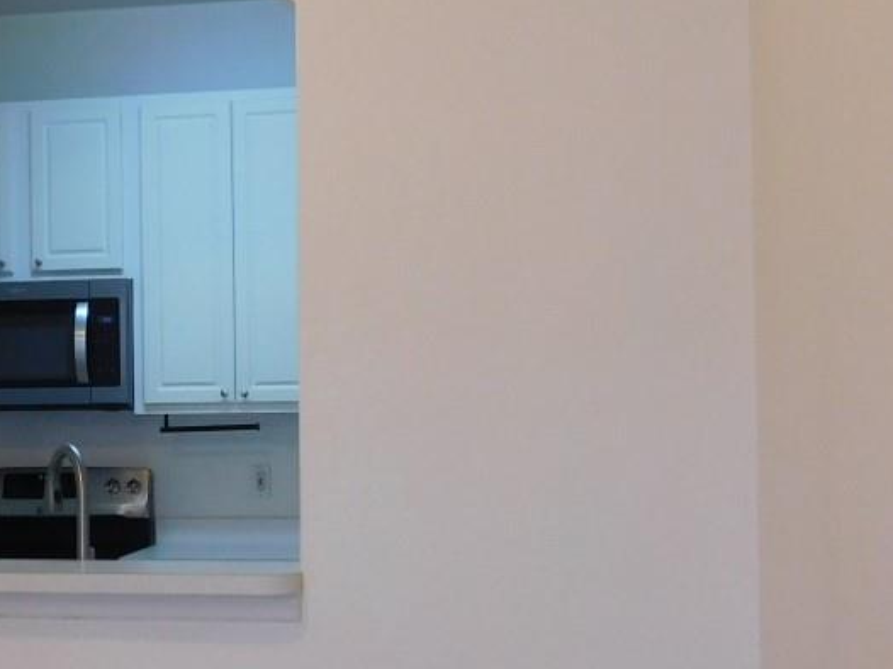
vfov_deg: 21.0
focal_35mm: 70
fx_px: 1805
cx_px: 124
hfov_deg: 27.0
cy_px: 385
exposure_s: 1/30
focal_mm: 4
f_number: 3
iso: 140
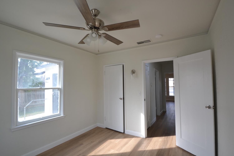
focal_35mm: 16
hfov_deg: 95.0
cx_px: 117
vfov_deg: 72.1
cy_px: 78
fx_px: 107
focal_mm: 11
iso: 220
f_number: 5.6
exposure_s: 1/125
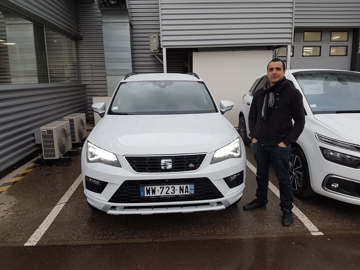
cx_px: 180
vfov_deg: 53.1
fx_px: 270
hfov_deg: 67.3
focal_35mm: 26
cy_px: 135
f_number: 1.7
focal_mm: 4.2
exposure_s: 1/100
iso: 64
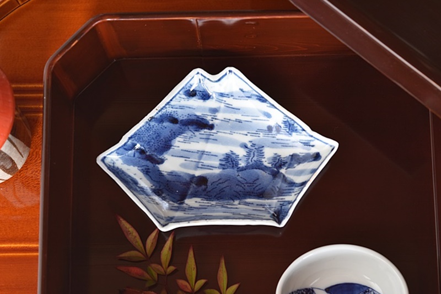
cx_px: 220
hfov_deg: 24.6
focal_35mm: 82
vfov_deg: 16.5
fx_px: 1010
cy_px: 147
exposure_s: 1/1.3
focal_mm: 55
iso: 400
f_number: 5.6
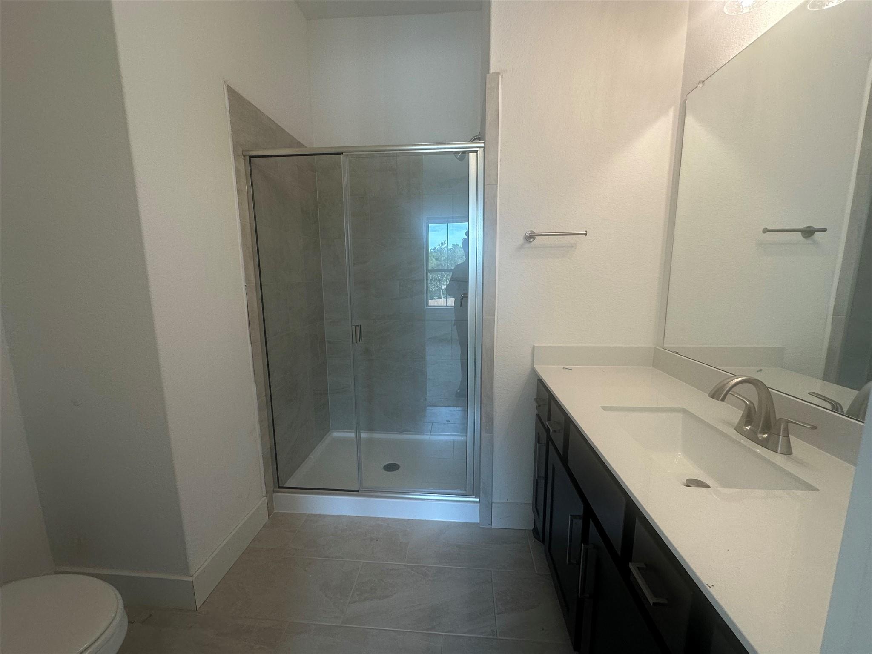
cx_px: 436
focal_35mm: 14
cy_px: 327
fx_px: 353
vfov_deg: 85.7
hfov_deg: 102.1
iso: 125
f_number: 2.2
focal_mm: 2.22
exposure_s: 1/120
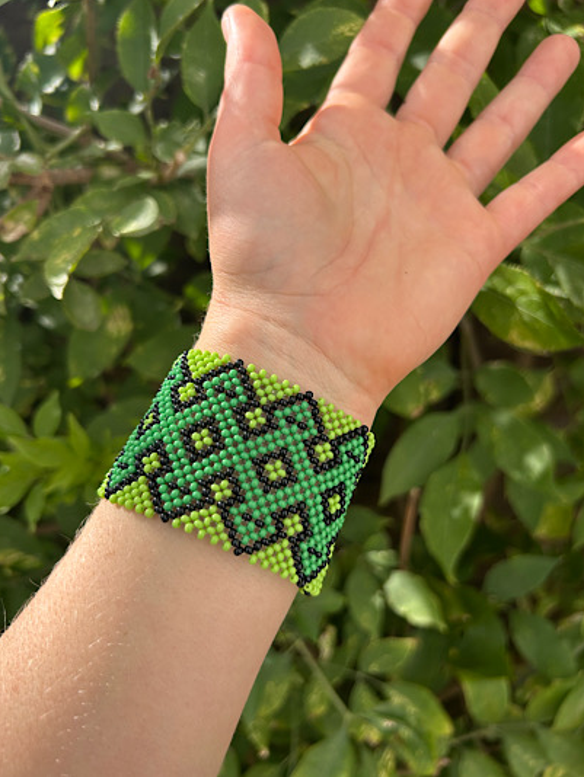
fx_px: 607
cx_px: 287
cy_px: 375
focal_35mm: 27
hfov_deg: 51.4
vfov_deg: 65.3
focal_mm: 5.7
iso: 50
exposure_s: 1/2208
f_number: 1.5
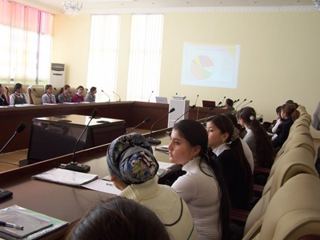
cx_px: 160
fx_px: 351
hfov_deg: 49.0
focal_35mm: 38
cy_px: 120
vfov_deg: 37.7
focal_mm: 6.3
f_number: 2.8
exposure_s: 1/30
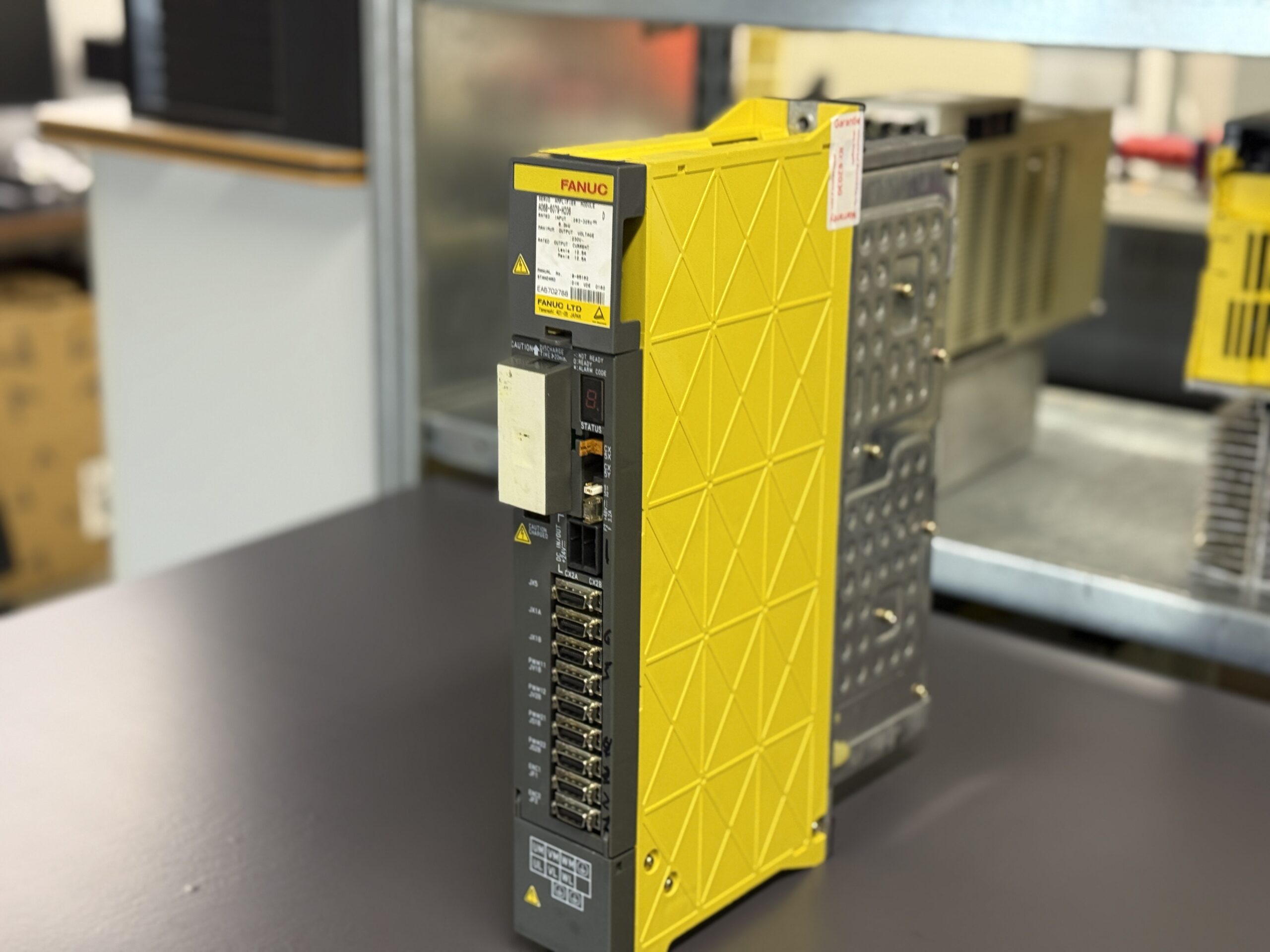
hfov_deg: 39.7
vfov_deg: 30.3
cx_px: 635
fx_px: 1761
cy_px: 476
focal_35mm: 48
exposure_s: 1/50
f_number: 1.78
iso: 160
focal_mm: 6.76
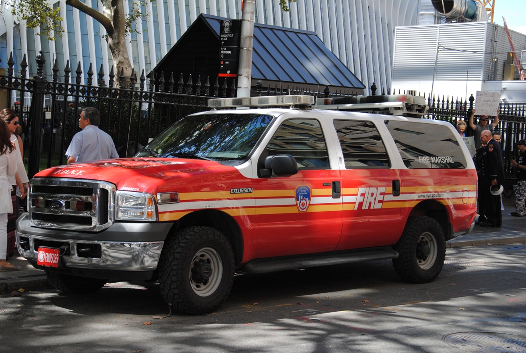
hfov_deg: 31.8
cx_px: 263
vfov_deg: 21.6
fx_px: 922
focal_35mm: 63
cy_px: 176
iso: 100
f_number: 6.3
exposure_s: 1/160
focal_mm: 42
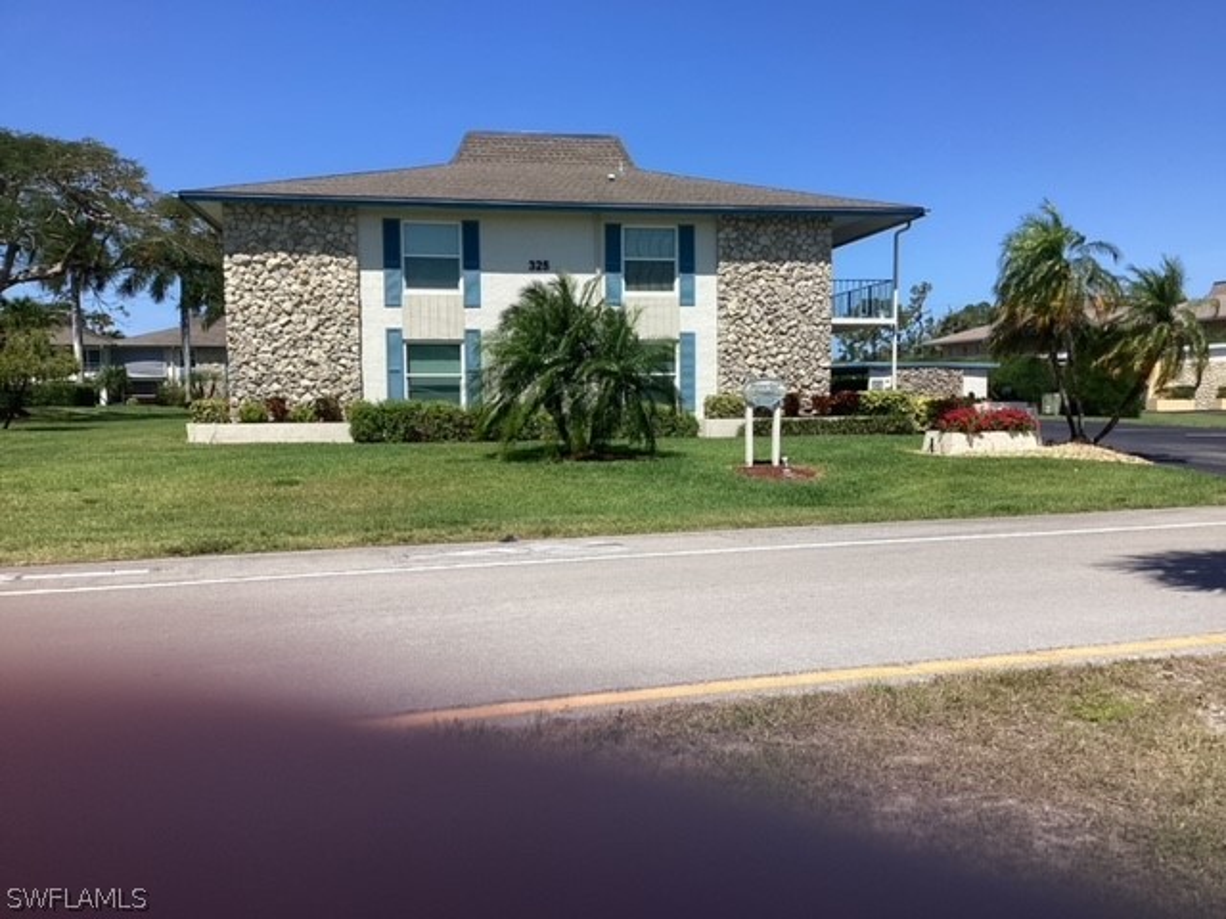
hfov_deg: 58.4
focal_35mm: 31
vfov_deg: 45.4
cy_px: 460
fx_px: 1098
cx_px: 613
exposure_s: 1/1773
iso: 25
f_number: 2.4
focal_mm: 3.3
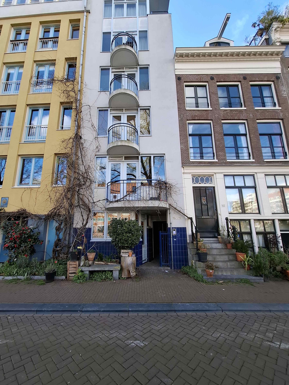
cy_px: 194
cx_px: 134
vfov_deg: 102.1
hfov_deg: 85.5
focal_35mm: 14
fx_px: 156
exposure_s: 1/160
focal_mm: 1.74
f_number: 2.2
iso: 40
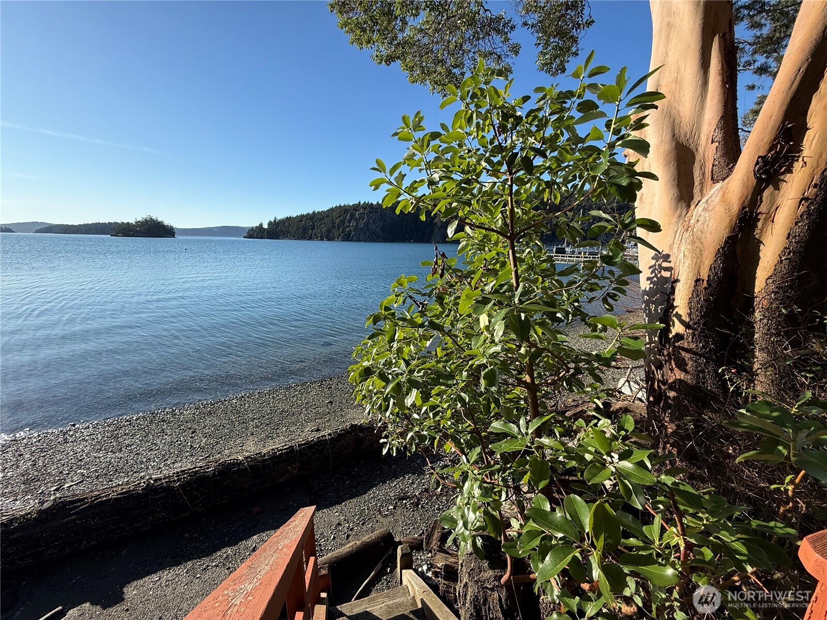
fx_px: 334
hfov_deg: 102.1
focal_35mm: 14
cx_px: 414
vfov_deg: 85.7
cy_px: 310
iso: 50
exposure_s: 1/1285
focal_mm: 2.22
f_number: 2.2
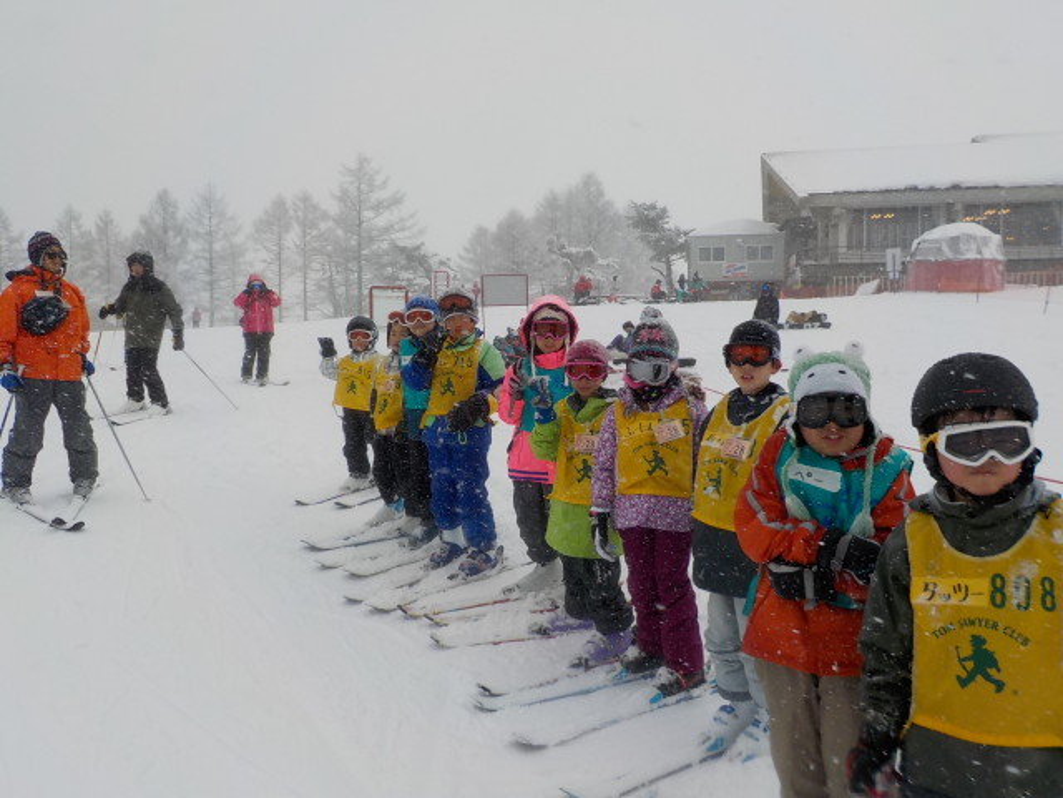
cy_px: 399
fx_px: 921
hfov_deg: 60.0
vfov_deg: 46.8
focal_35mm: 30
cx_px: 532
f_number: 3.3
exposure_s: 1/1600
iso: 125
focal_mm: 4.1
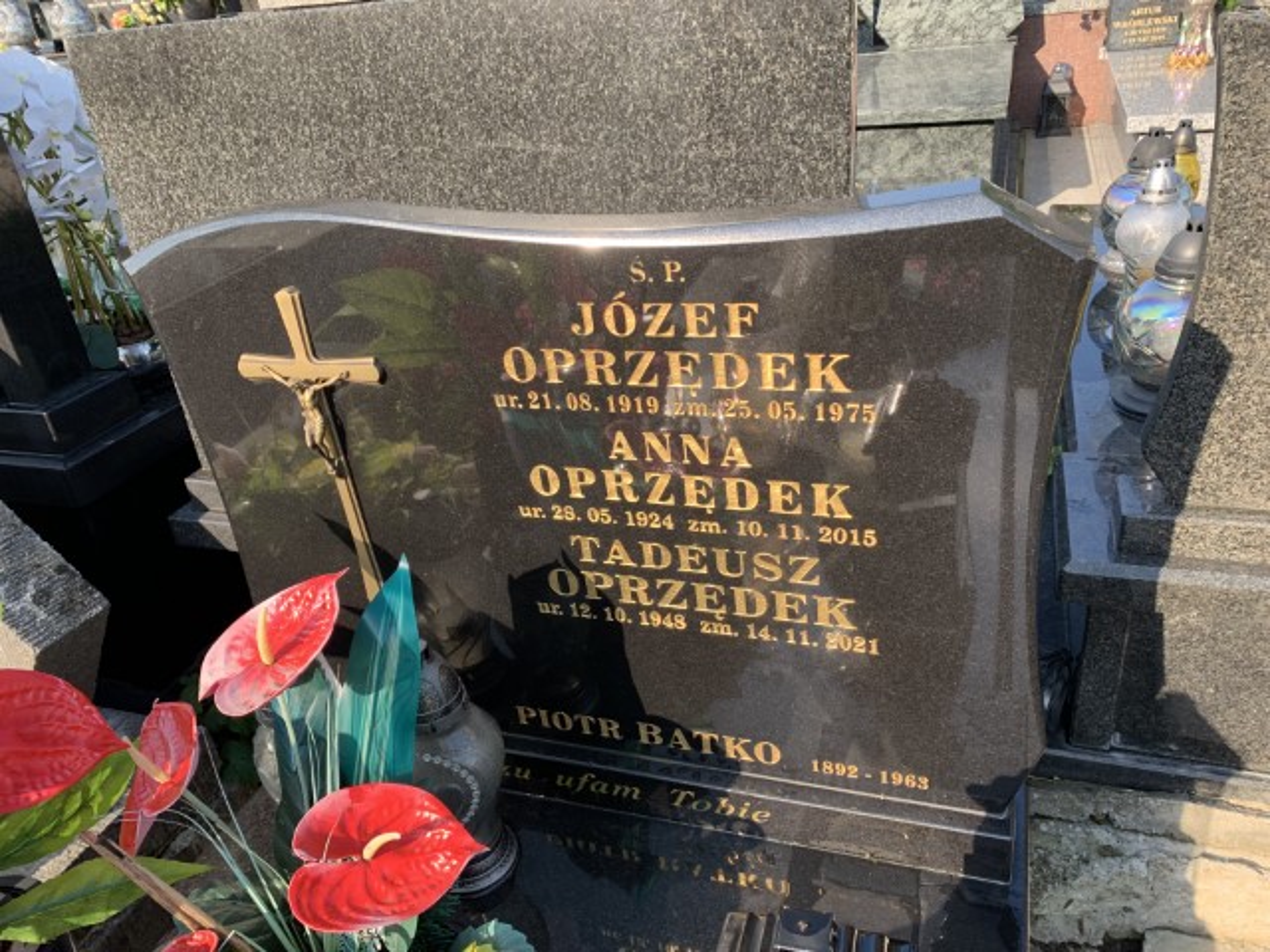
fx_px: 954
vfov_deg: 53.1
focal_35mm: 26
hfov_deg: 67.3
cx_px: 635
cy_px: 476
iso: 25
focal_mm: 4.25
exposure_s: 1/391
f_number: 1.8
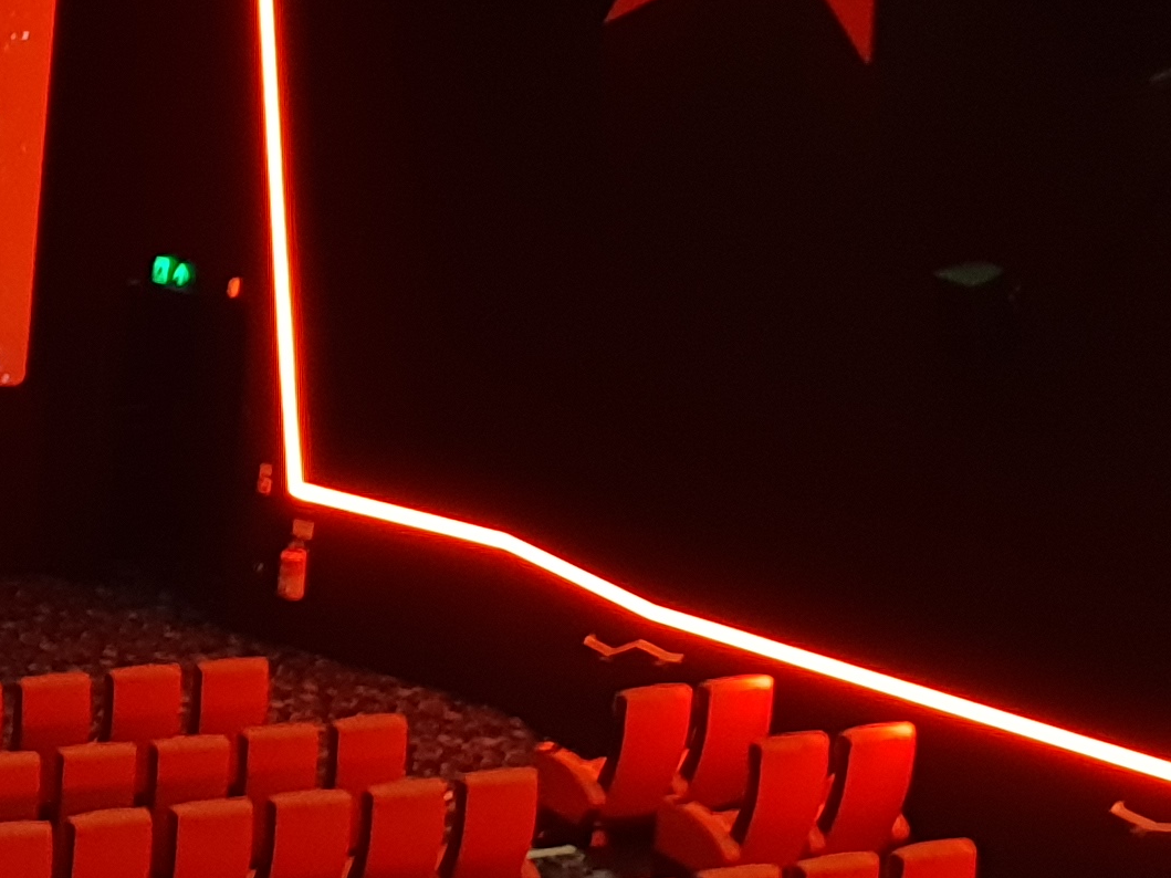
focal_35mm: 99
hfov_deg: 17.8
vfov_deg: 14.9
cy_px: 394
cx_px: -588
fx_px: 3349
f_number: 1.5
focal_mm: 4.3
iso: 320
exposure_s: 1/10
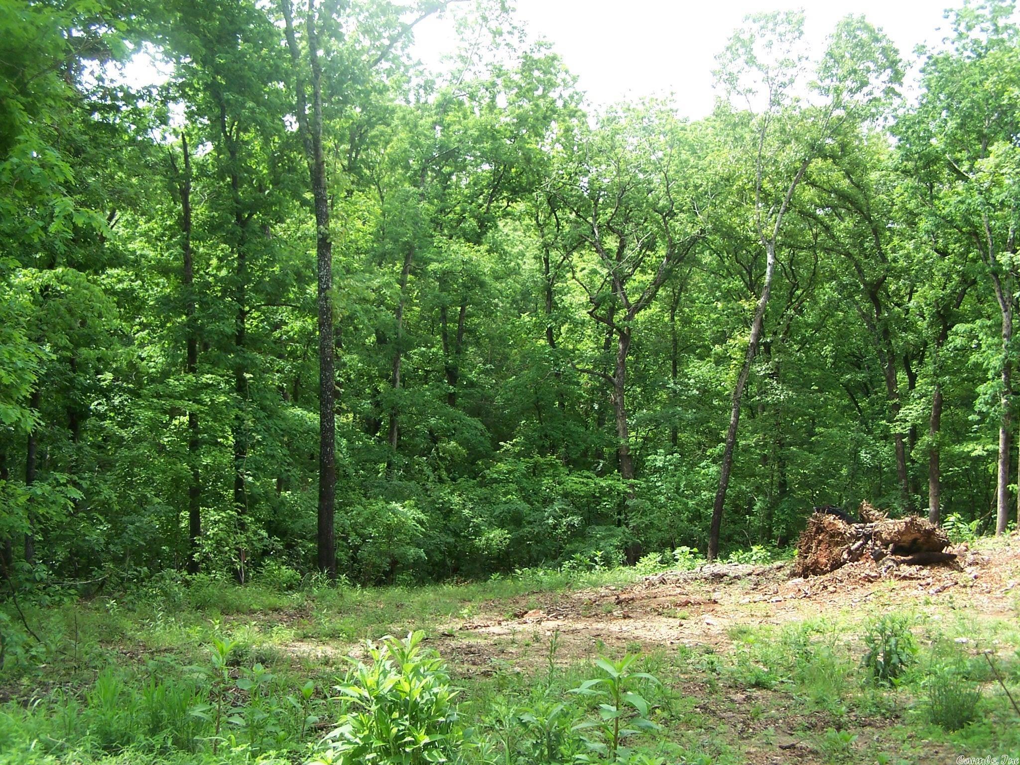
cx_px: 510
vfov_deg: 37.7
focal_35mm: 38
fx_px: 1120
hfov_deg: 49.0
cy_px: 382
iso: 80
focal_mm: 6.3
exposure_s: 1/250
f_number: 2.8
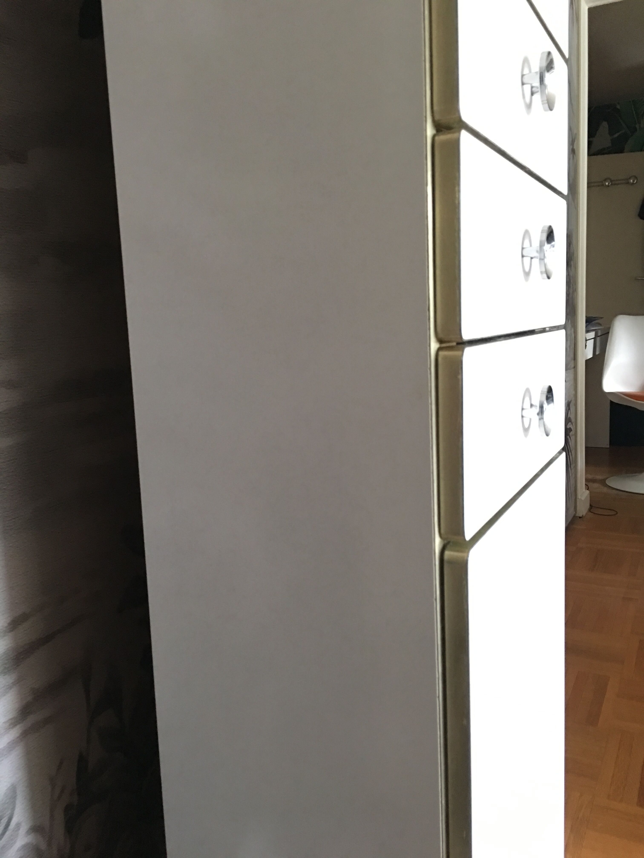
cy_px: 429
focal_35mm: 29
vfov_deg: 61.7
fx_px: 719
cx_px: 322
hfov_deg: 48.2
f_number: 2.2
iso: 125
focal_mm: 4.15
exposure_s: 1/8
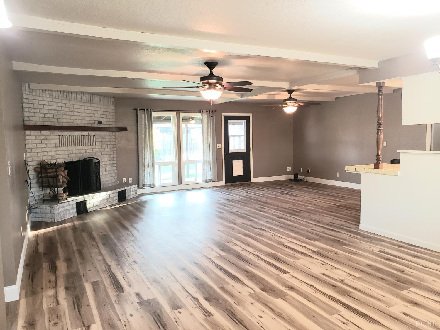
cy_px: 165
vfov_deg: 53.1
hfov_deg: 67.3
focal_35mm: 26
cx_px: 220
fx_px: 330
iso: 320
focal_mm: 4.3
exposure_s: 1/30
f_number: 2.4
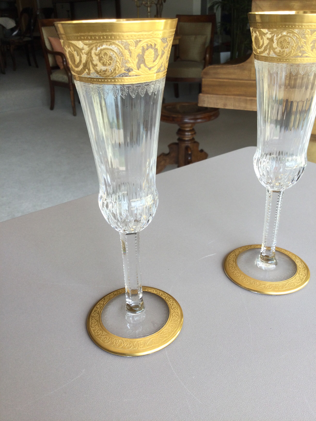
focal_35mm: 31
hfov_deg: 45.4
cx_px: 158
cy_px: 210
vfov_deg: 58.4
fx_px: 377
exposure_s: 1/50
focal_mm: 3.3
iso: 25
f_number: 2.4
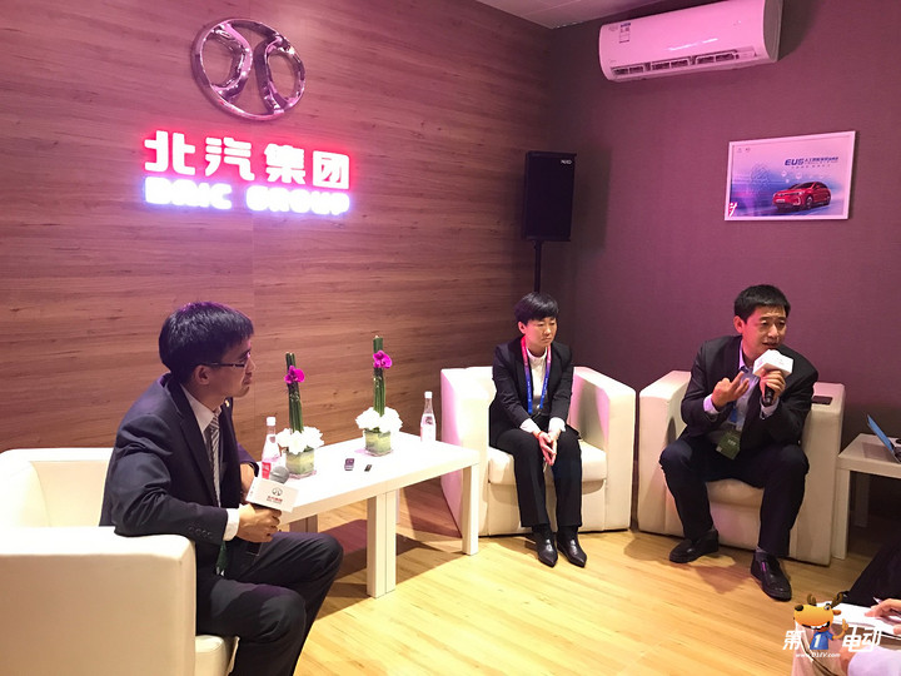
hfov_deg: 63.4
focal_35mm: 28
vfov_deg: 49.7
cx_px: 450
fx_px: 729
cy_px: 338
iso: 100
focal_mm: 3.99
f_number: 1.8
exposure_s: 1/13
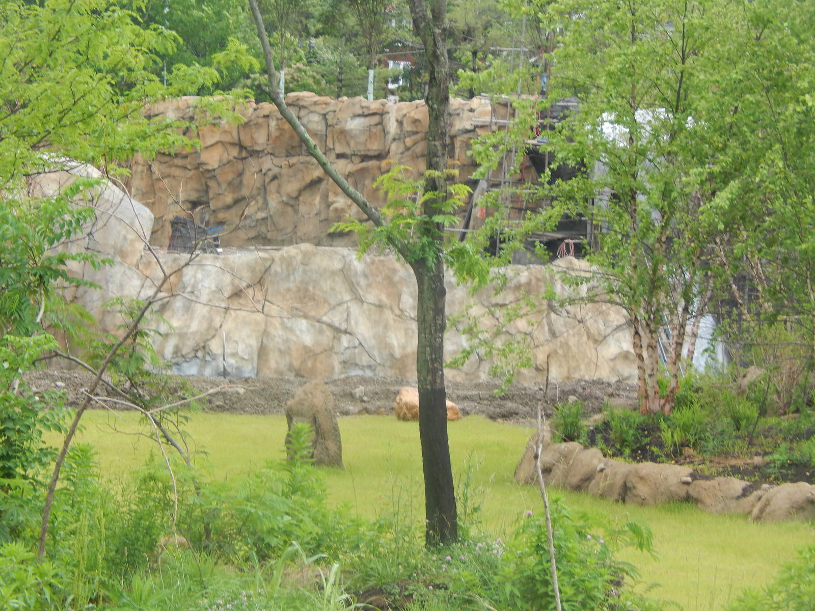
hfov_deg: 12.2
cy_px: 306
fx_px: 3814
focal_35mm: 162
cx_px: 408
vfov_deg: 9.2
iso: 125
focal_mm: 28.7
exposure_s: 1/60
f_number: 5.1
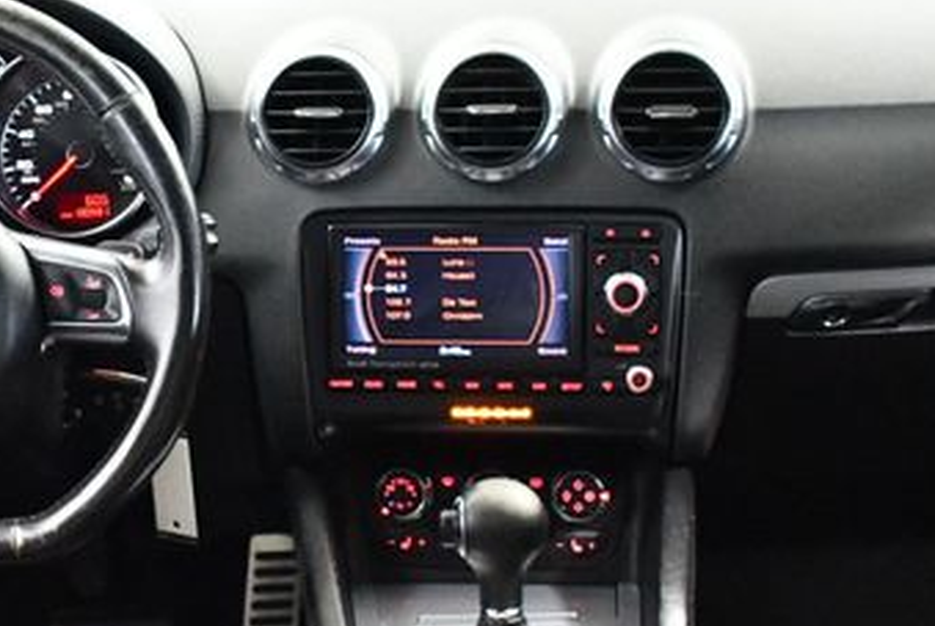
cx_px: 262
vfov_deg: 13.4
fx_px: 2653
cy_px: 510
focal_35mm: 102
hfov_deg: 19.9
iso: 9000
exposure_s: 1/60
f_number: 4
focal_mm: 27
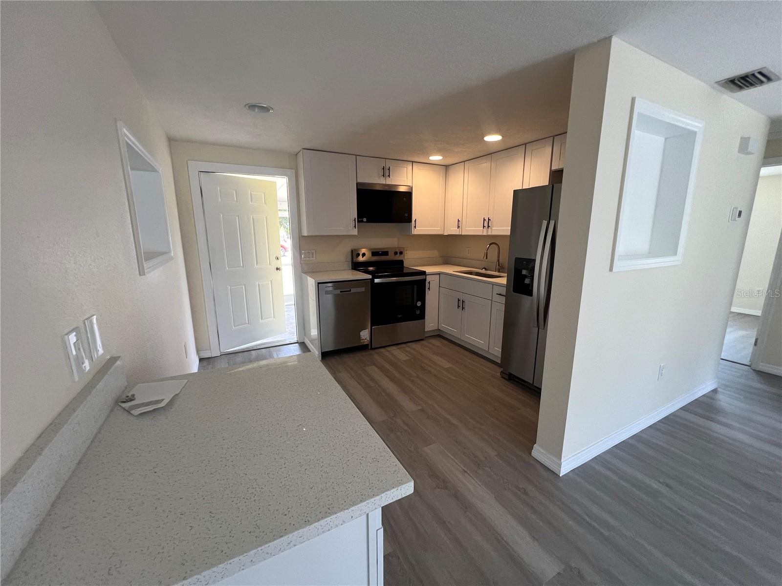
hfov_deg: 106.2
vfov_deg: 89.9
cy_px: 293
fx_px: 294
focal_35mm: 13
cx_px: 391
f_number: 1.8
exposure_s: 1/120
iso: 200
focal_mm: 1.57
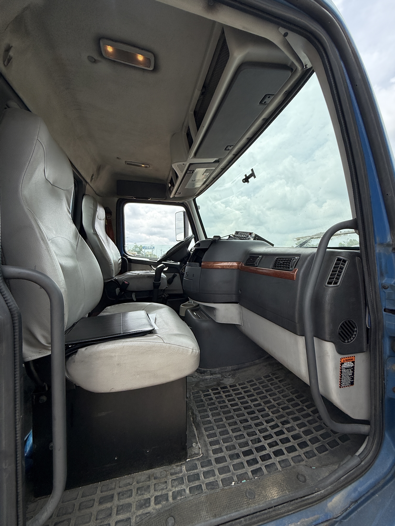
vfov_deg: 102.1
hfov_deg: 85.7
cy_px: 263
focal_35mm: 14
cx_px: 198
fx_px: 213
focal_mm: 2.22
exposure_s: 1/1961
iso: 50
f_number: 2.2
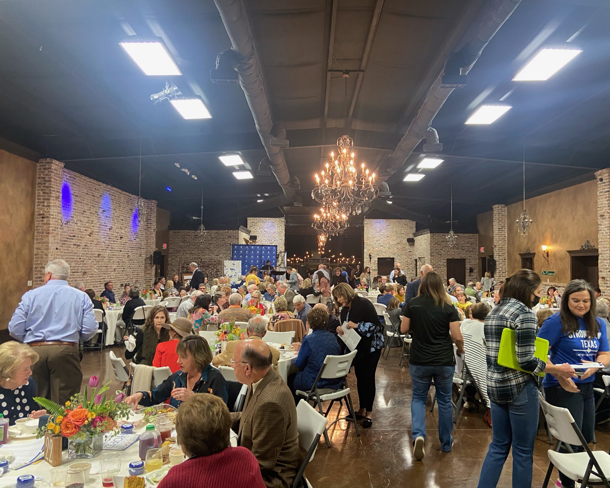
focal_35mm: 28
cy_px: 247
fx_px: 506
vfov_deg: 51.5
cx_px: 336
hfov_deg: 62.1
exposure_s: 1/60
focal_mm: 4.25
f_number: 1.8
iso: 250
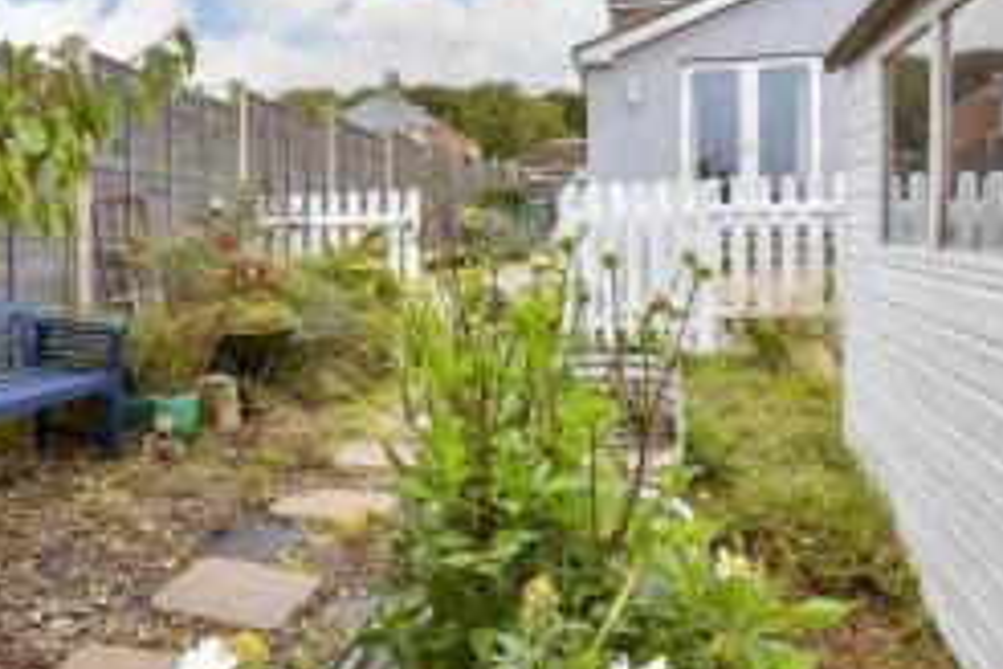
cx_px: 424
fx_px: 808
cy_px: 263
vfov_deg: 44.7
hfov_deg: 63.3
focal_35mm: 29
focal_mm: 10
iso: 160
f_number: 8
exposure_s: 1/80
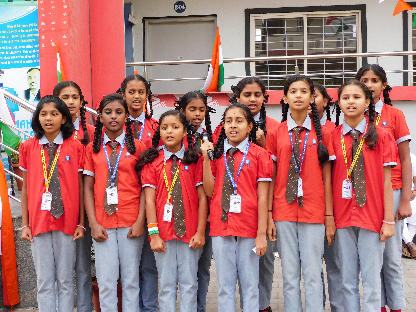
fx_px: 601
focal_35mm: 50
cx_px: 208
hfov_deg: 38.2
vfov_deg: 29.1
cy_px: 156
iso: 125
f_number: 4
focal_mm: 9
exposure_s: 1/40
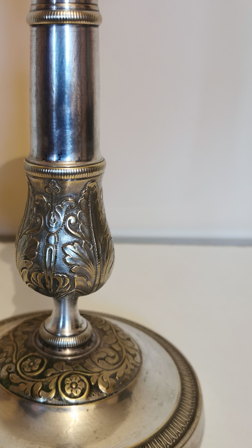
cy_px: 232
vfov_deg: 52.8
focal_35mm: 38
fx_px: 452
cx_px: 73
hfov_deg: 30.8
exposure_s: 1/33.3
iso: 320
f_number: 1.6
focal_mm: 5.56
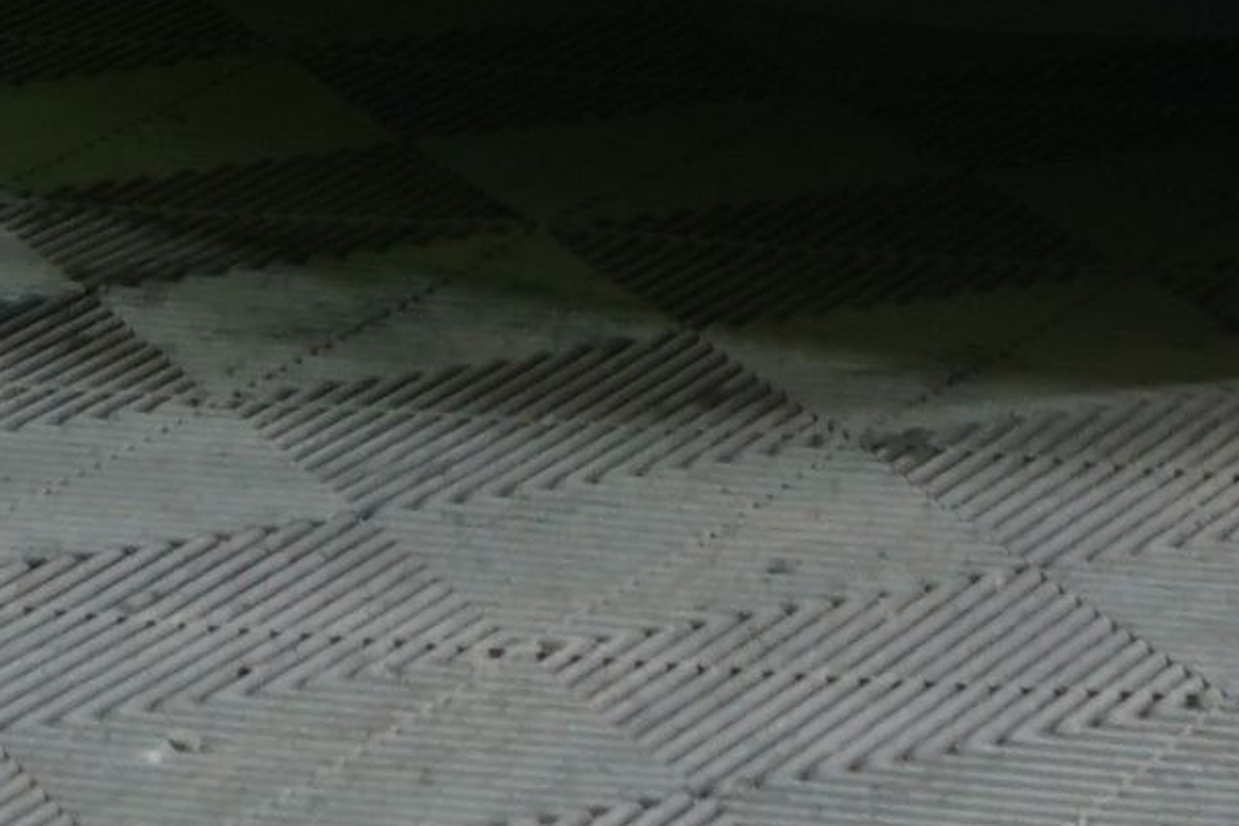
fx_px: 8500
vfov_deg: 5.2
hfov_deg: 8.0
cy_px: -1795
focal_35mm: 247
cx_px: 2431
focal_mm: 38
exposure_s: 1/20
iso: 800
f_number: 5.6
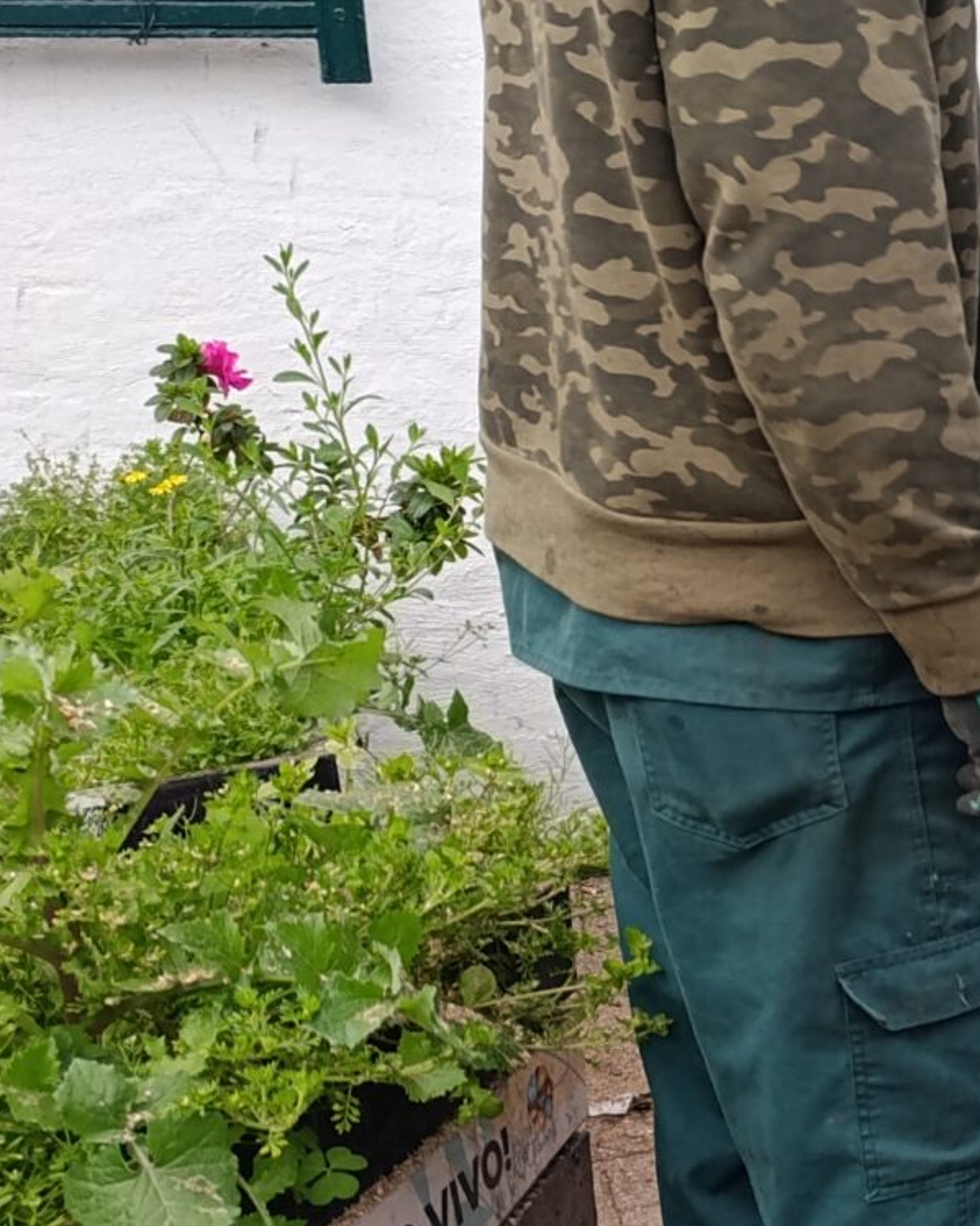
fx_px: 2793
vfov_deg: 24.7
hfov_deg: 15.8
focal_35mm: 77
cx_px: 1945
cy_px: 528
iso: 64
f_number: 1.6
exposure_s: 1/120
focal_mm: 6.14
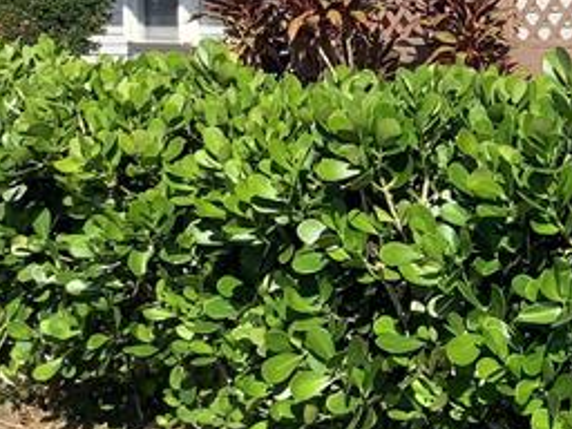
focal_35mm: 97
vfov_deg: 14.9
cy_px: -34
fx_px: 1603
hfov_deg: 19.4
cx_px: 635
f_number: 2.4
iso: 25
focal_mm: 3.3
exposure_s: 1/1597
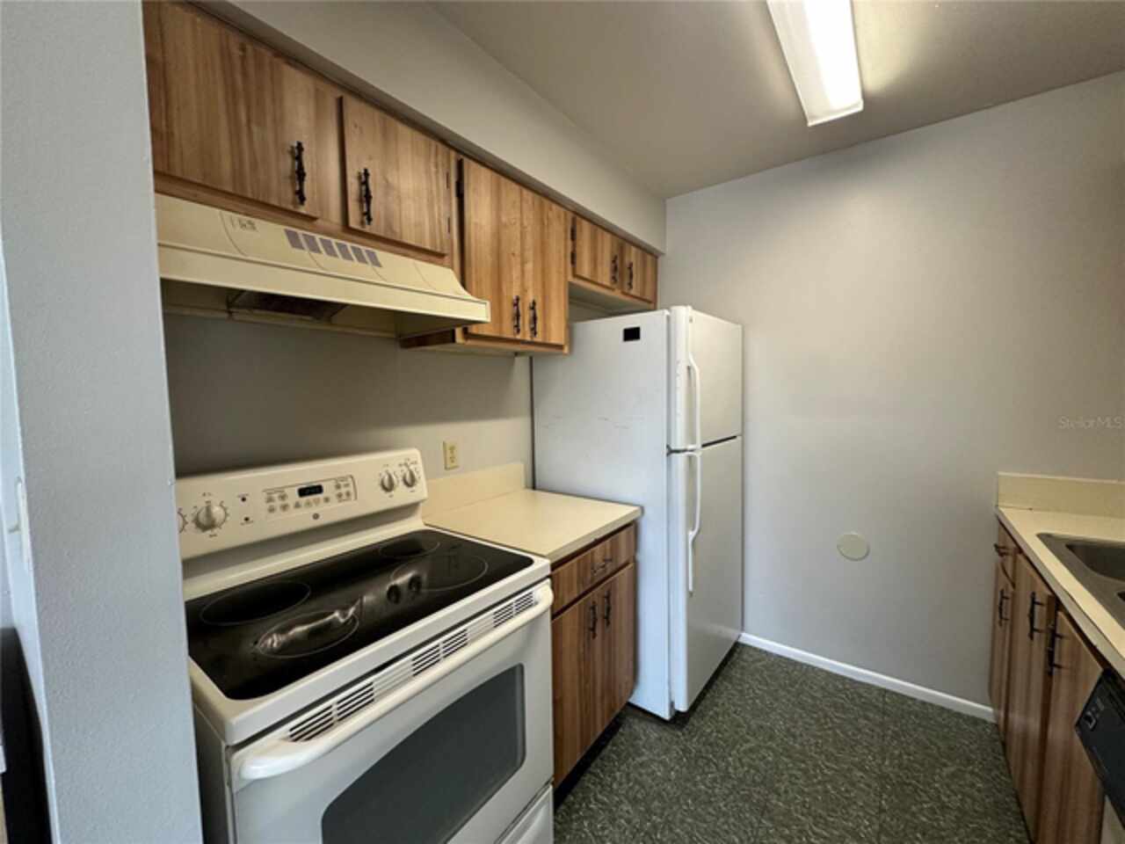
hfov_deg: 102.1
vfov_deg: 85.7
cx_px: 562
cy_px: 422
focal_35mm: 14
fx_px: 455
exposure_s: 1/60
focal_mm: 2.22
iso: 200
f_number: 2.2
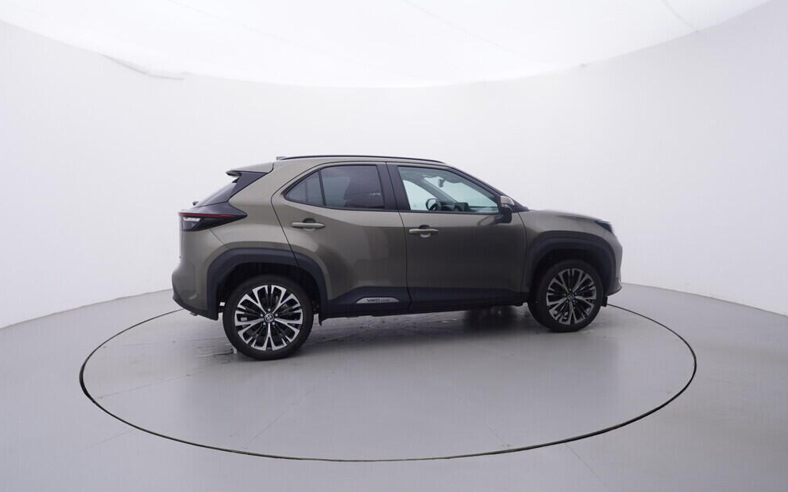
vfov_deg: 51.9
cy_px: 259
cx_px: 388
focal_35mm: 24
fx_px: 505
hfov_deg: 75.9
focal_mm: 15
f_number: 5
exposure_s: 1/80
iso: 200
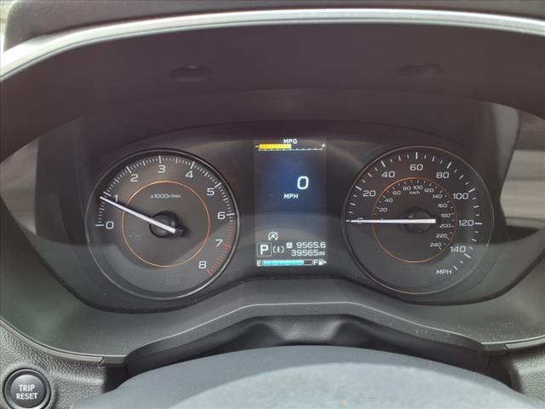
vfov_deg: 51.4
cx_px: 272
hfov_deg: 65.3
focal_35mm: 27
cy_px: 204
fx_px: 425
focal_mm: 3.58
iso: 50
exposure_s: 1/60.2
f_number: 1.9
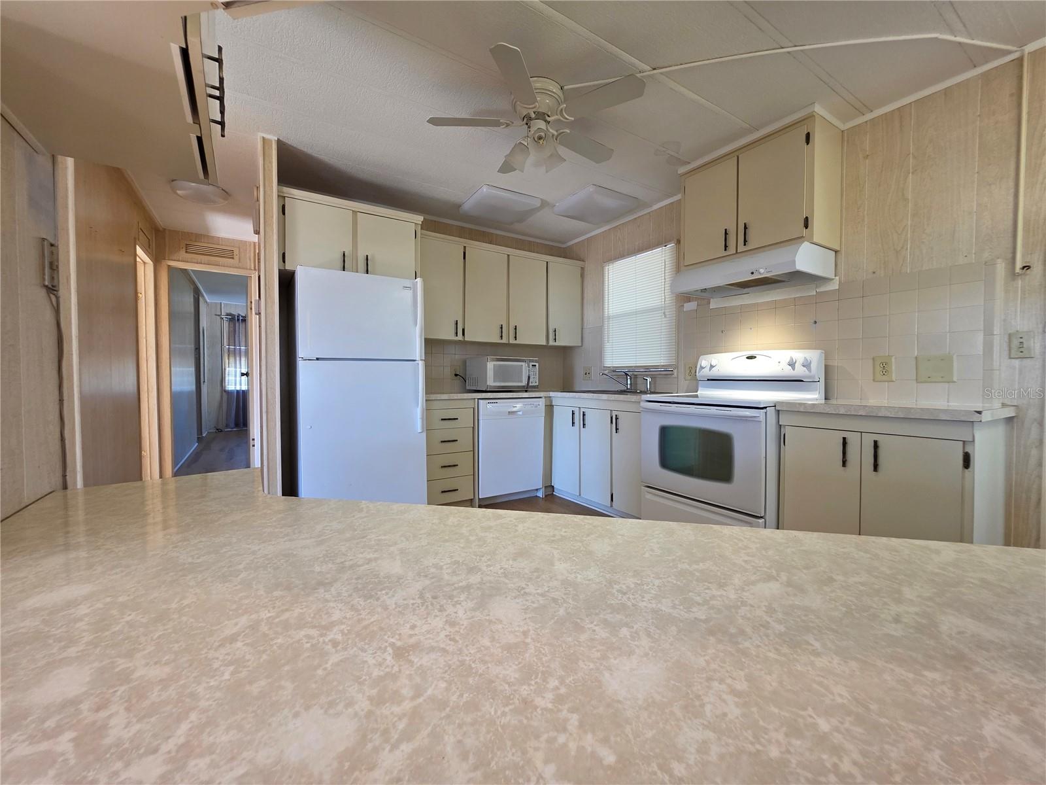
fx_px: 393
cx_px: 523
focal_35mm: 13
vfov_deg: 89.9
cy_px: 392
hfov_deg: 106.2
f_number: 1.9
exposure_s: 1/120
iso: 200
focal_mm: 2.2
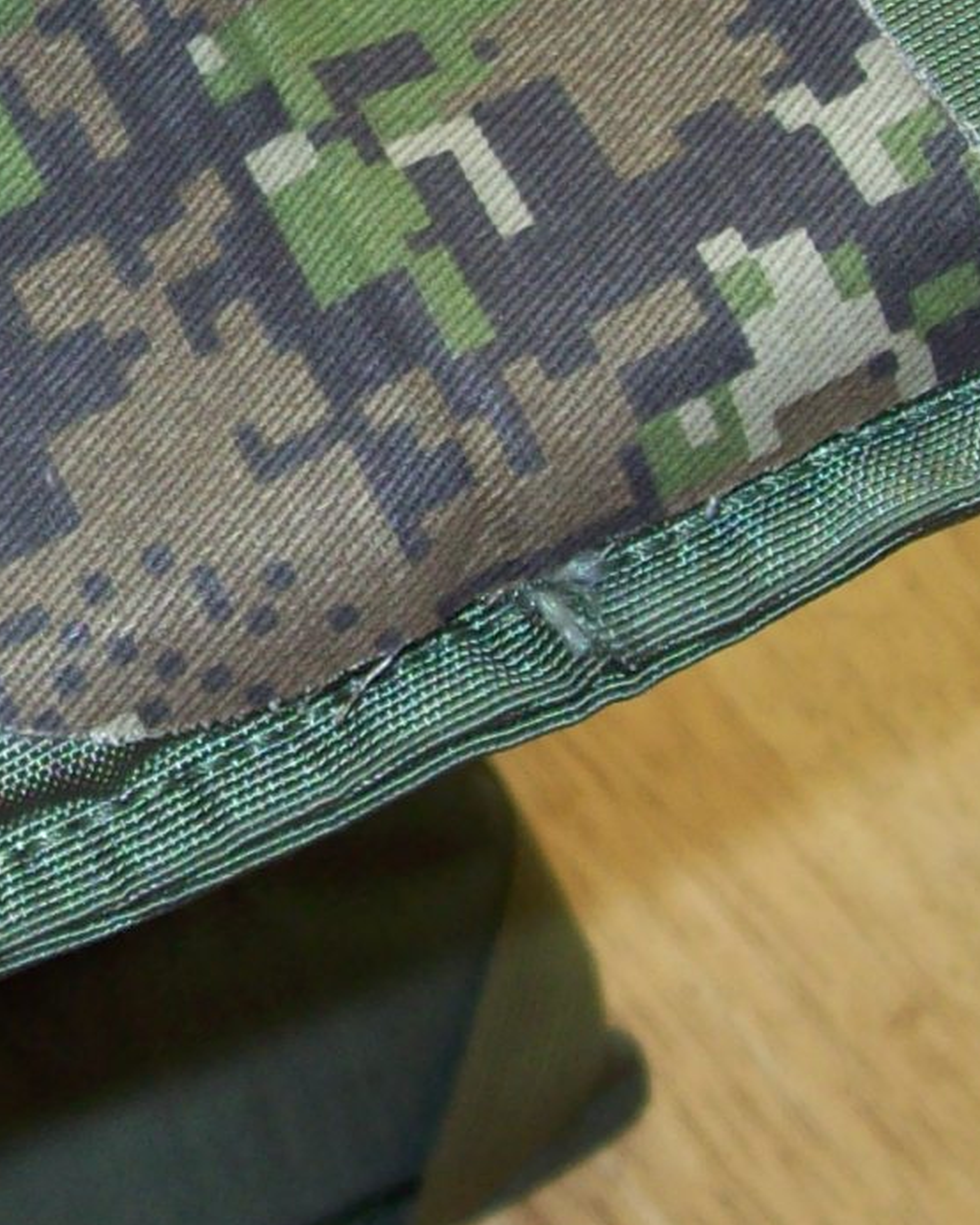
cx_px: -214
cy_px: 225
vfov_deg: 18.3
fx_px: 3769
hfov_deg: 14.3
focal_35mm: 104
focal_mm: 6
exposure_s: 1/64
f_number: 2.7
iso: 80
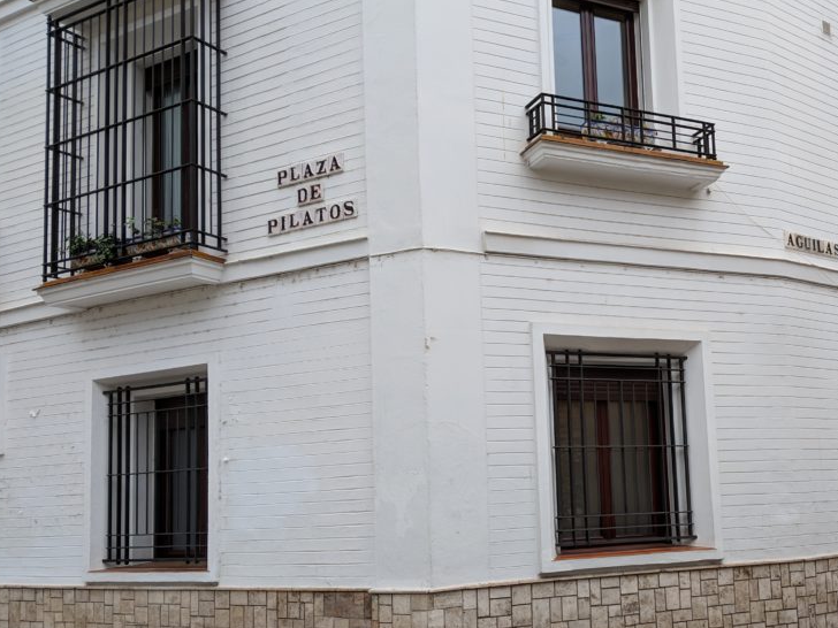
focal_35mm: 38
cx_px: 524
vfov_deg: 37.4
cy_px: 400
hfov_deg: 48.5
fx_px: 920
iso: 50
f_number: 1.8
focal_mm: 4.44
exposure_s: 1/157
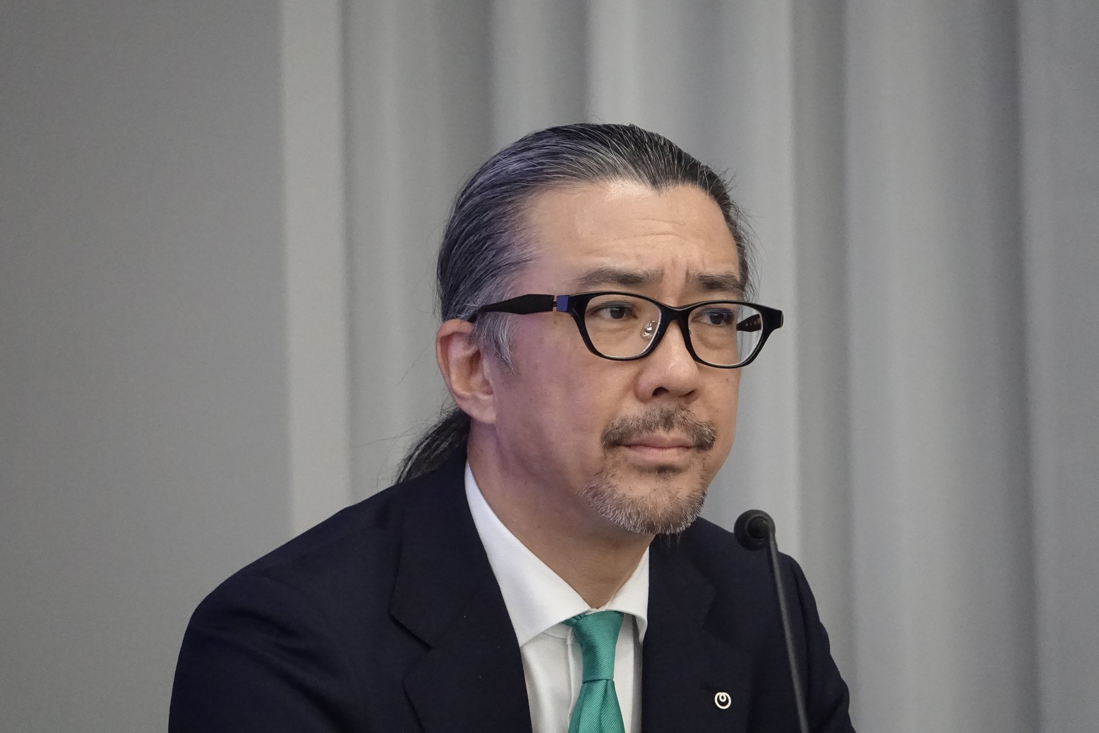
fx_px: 13279
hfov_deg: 4.7
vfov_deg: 3.2
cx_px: 550
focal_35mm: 435
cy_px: 366
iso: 5000
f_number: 4
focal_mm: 159.66
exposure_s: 1/1000
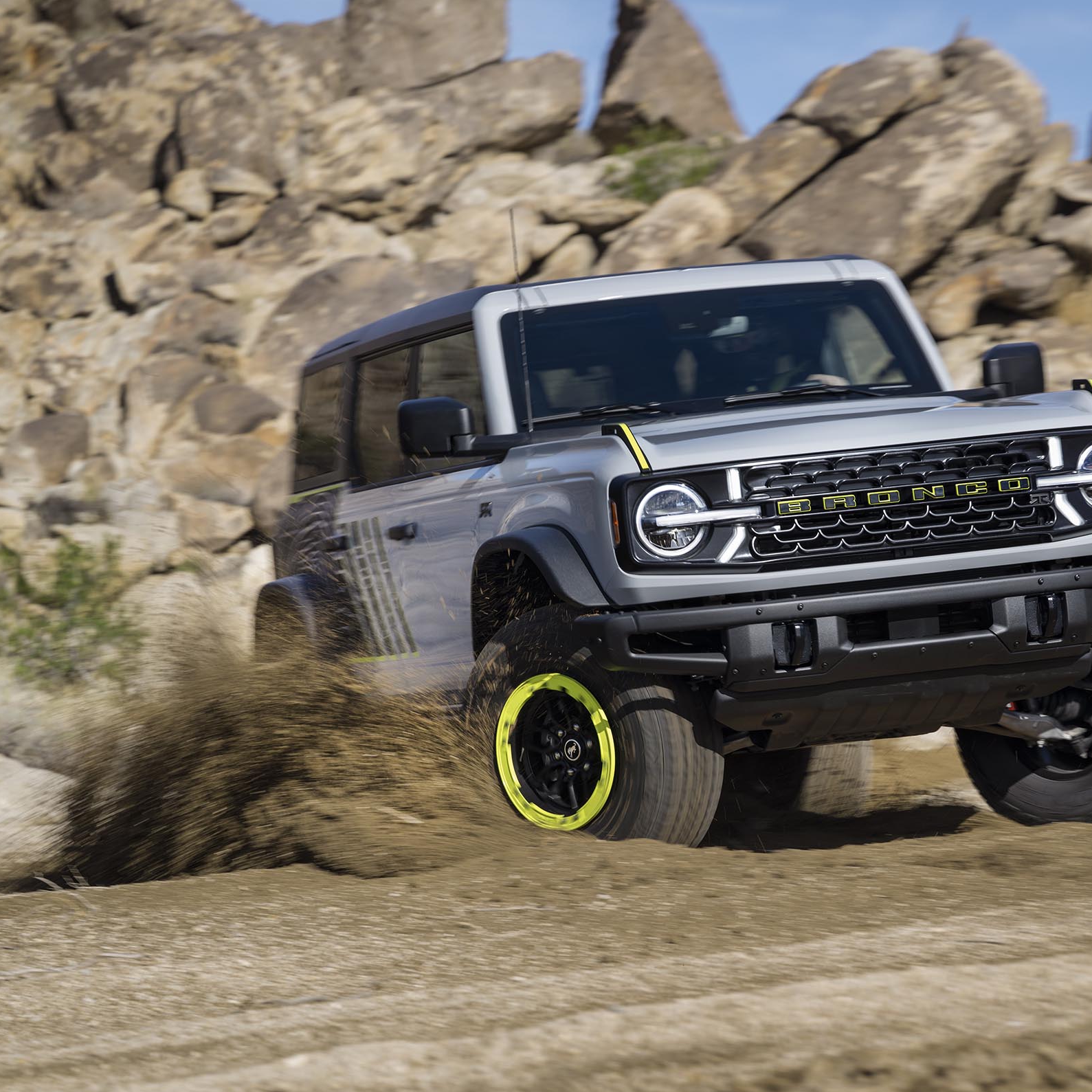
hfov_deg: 11.3
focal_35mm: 154
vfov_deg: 11.3
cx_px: 657
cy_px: 548
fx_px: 5496
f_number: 5.6
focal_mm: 120
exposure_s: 1/80
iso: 32
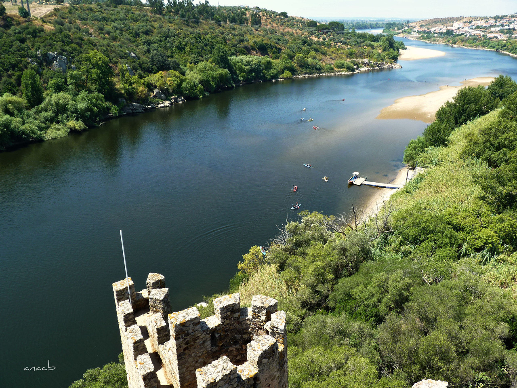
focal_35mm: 27
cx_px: 258
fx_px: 403
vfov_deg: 51.4
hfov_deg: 65.3
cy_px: 194
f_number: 4.5
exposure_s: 1/200
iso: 80
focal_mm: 4.8
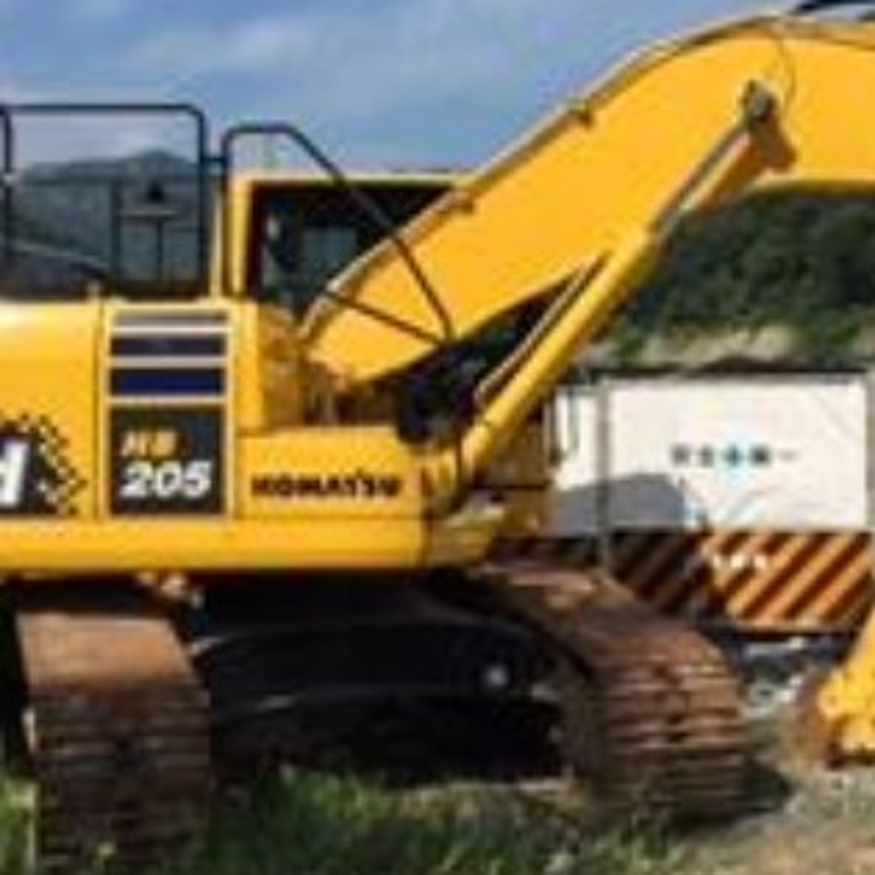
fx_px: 1573
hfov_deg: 30.8
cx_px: 585
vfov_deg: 31.0
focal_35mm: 55
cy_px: 350
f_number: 2.2
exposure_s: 1/2326
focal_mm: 4.15
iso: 32
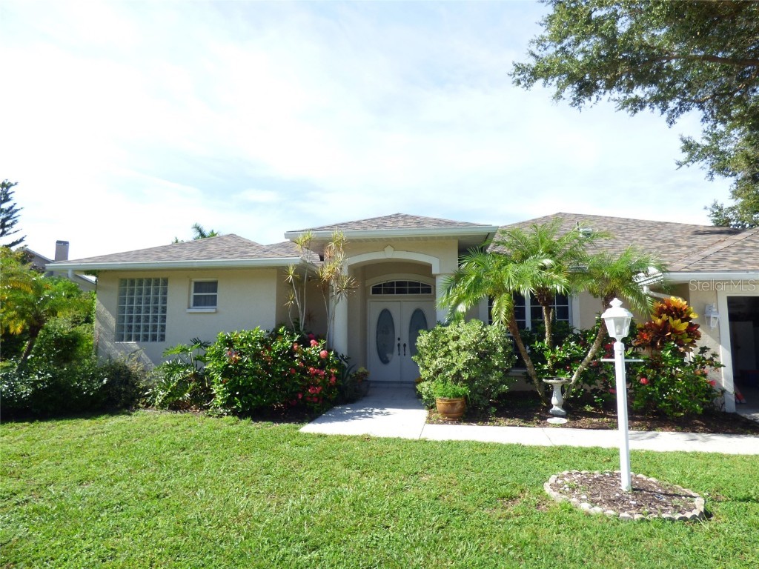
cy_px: 284
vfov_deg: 66.0
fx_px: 439
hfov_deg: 81.7
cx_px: 380
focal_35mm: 20
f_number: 2.8
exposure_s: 1/800
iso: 100
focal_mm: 3.58
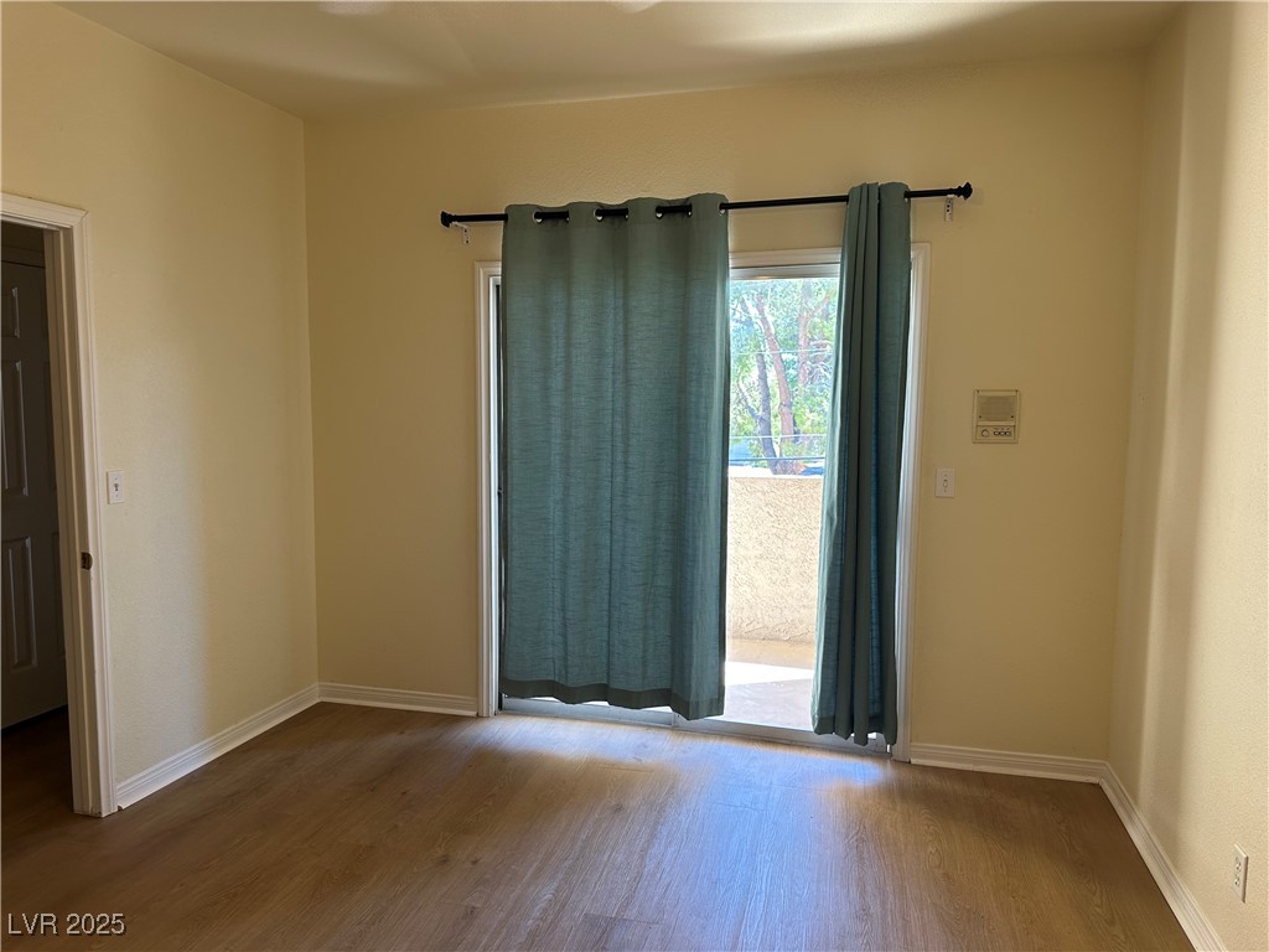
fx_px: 880
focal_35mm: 24
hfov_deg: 71.6
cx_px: 634
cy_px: 476
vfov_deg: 56.8
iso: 160
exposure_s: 1/120
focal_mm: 6.86
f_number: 1.78
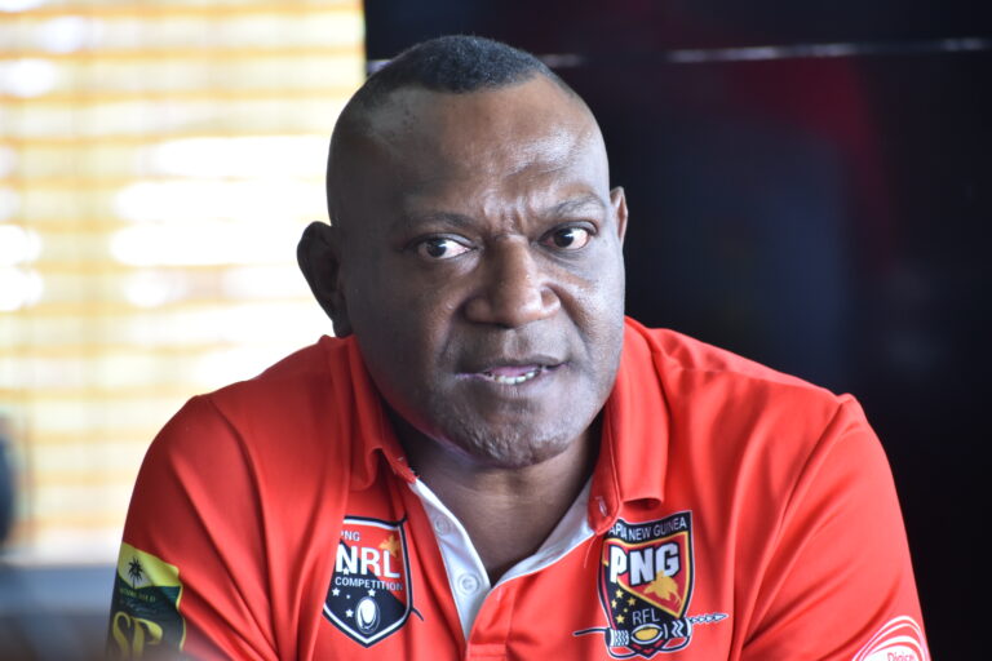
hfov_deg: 6.2
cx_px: 496
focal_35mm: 330
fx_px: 9093
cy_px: 330
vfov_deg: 4.2
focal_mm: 220
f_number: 5.6
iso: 640
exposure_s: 1/60
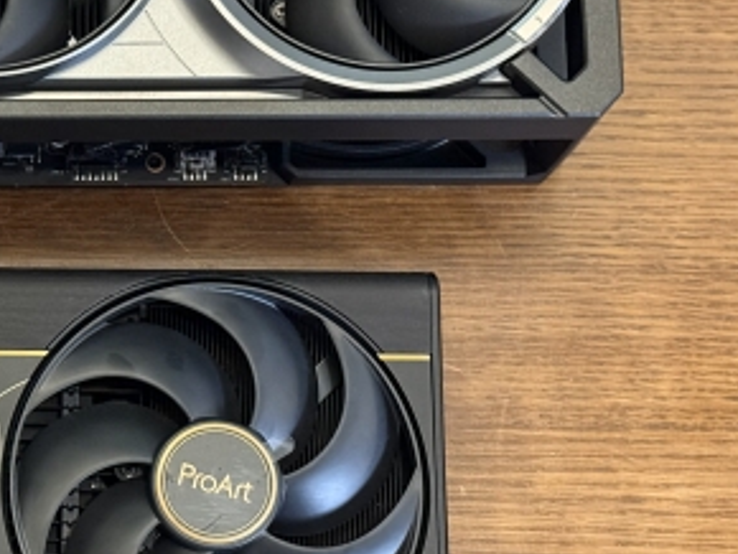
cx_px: 10
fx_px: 2368
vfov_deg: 13.4
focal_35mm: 111
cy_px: 248
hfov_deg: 17.3
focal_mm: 6.76
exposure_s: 1/30
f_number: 1.78
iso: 500
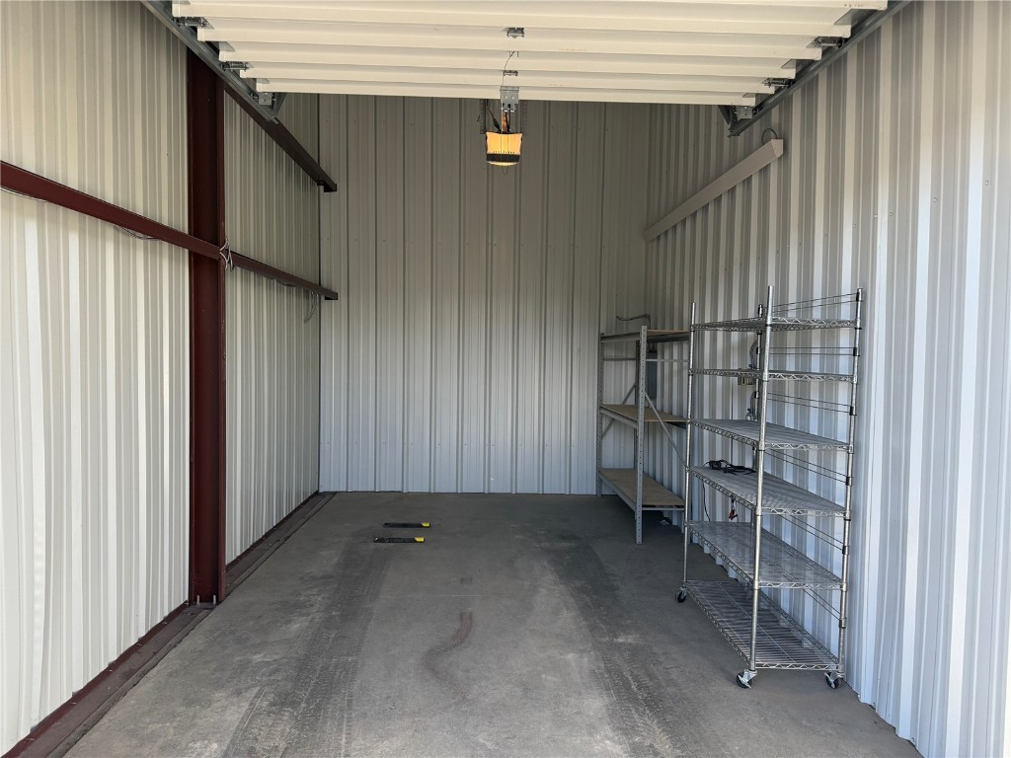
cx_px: 506
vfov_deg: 56.8
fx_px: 701
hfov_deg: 71.6
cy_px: 379
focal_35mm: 24
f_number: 1.78
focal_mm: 6.76
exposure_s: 1/488
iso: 100
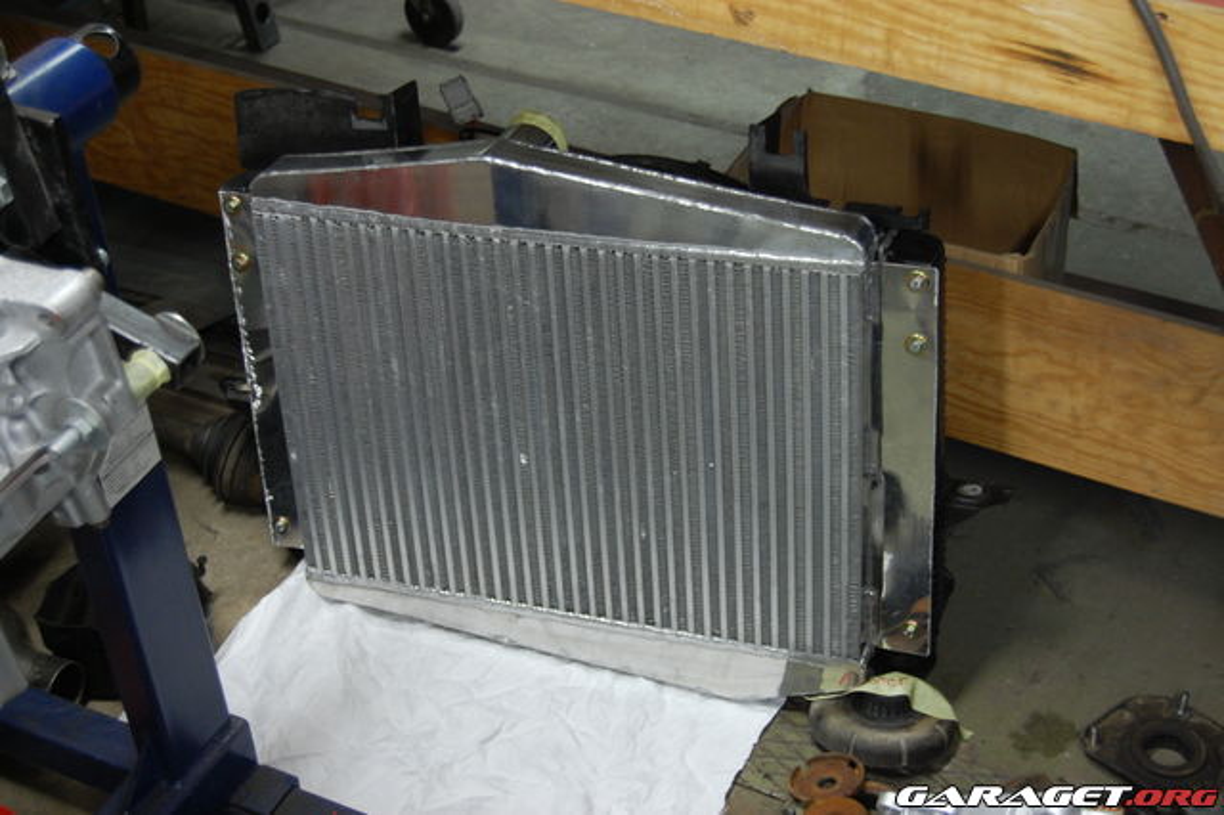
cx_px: 612
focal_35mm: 57
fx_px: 1937
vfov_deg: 23.8
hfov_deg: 35.1
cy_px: 408
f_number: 5
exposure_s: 1/15
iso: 800
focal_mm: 38
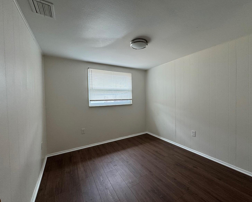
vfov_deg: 84.0
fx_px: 112
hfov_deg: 96.7
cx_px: 133
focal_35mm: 15
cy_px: 100
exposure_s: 1/120
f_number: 2.2
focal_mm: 2.22
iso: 125
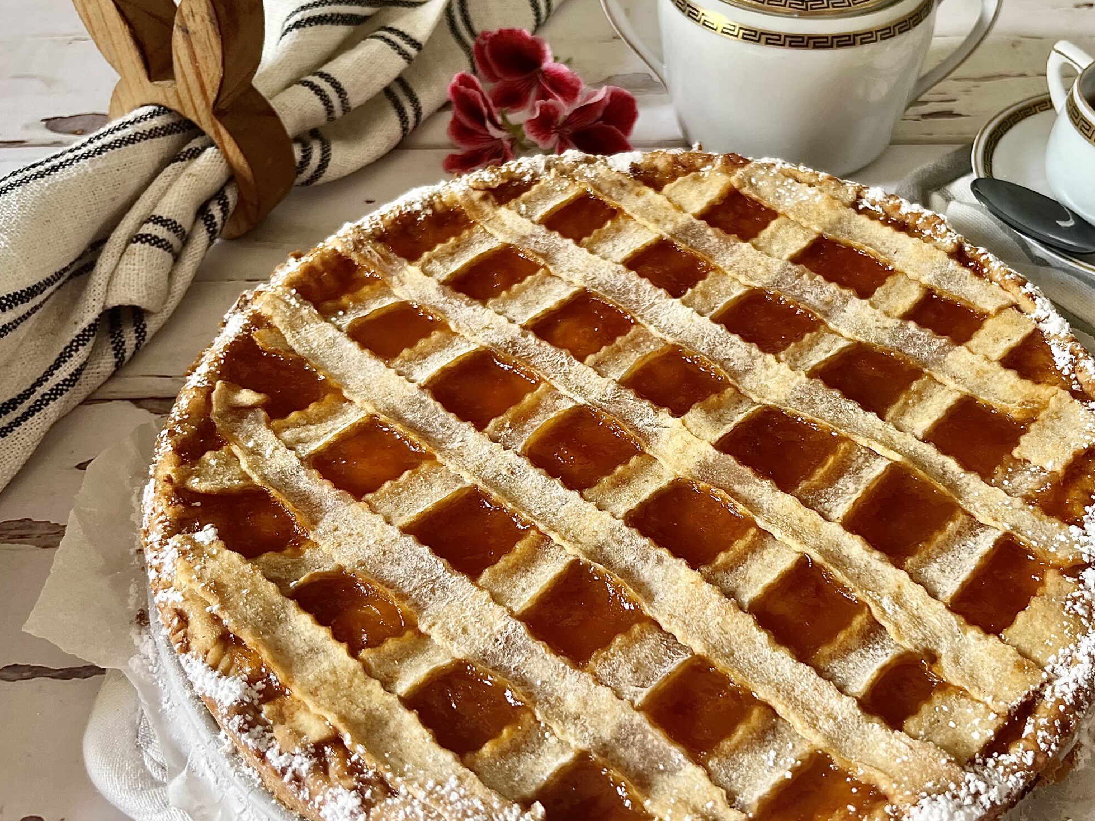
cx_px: 683
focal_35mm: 34
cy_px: 424
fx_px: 1075
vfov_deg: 41.8
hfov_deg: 53.4
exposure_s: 1/121
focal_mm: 5.1
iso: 125
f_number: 1.6
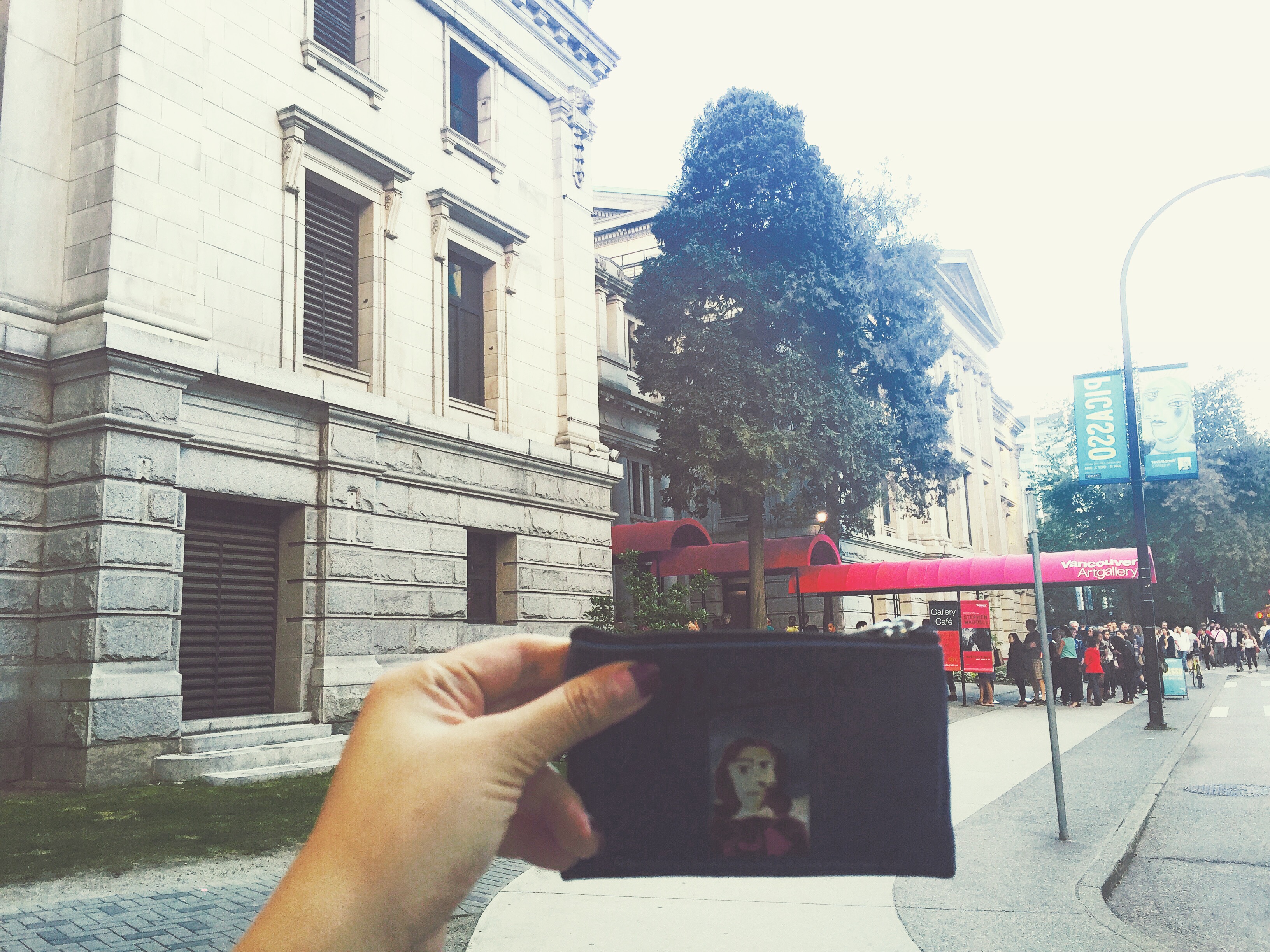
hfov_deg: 61.7
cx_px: 635
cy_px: 476
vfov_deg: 48.2
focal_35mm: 29
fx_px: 1064
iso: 32
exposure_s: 1/120
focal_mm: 4.15
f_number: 2.2
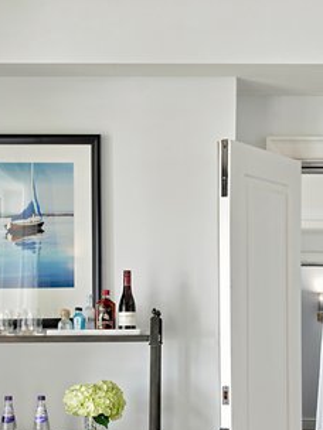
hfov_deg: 18.2
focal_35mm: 81
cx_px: 164
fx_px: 1008
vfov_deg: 23.7
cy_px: 351
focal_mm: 32
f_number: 16
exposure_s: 1
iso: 200
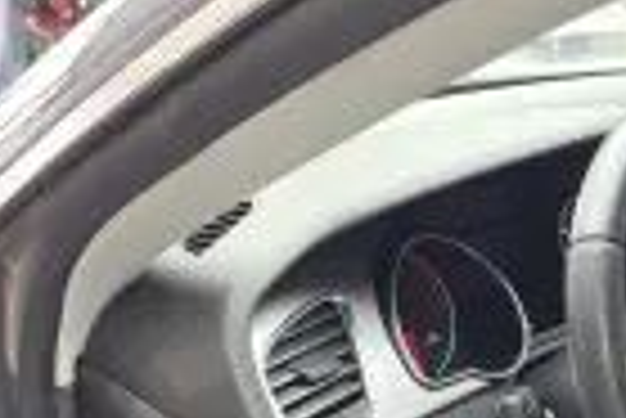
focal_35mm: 62
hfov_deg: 29.8
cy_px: 598
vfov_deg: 19.6
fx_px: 1079
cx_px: 649
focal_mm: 6.25
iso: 125
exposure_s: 1/100
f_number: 1.7
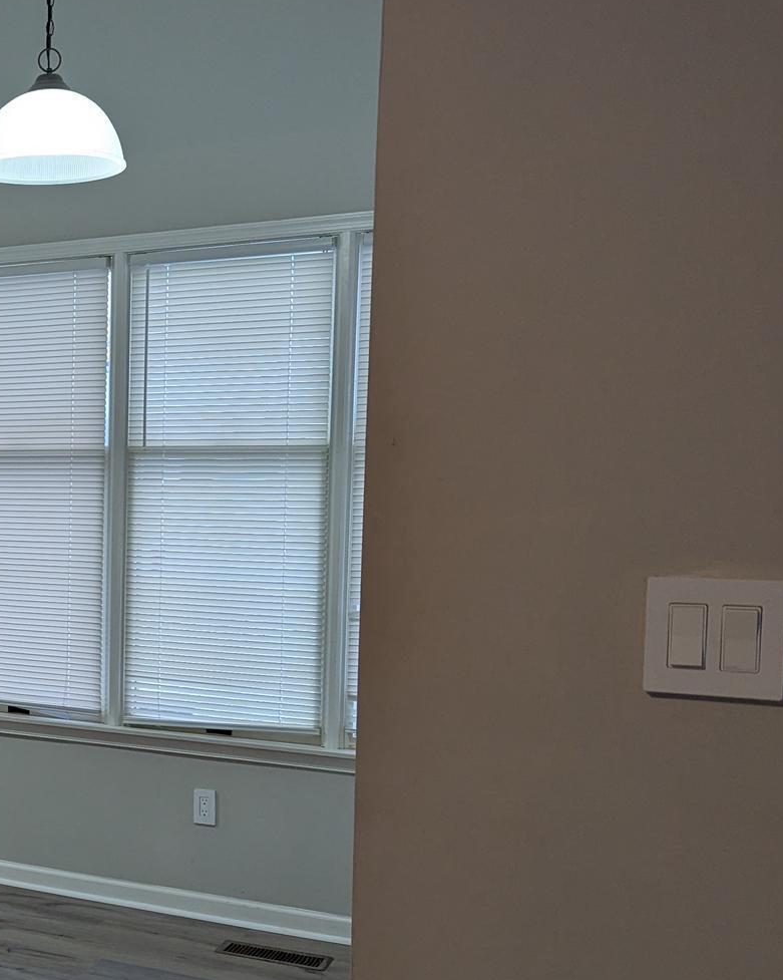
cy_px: 614
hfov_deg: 27.0
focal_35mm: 49
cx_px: -172
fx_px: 1420
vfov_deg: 37.8
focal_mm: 6.81
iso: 255
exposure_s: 1/120
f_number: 1.85
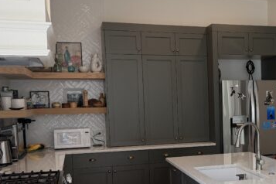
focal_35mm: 56
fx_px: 429
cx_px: 241
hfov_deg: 34.0
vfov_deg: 24.1
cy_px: 124
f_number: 1.78
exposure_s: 1/132
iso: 100
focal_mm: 6.76
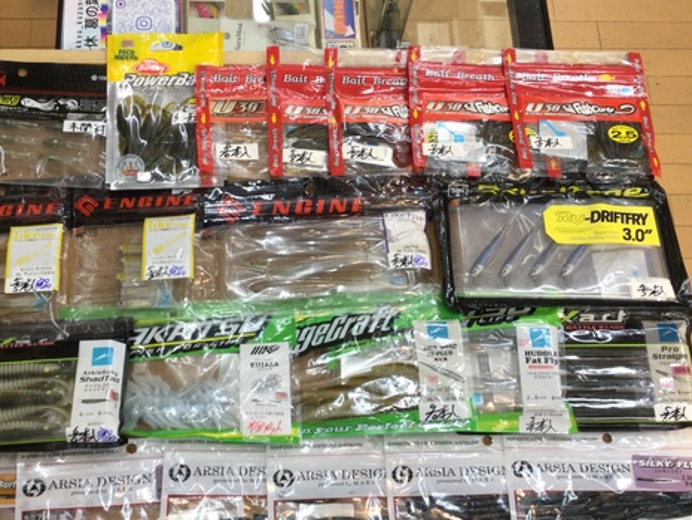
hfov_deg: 46.6
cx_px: 289
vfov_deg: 35.8
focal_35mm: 40
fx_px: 800
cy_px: 314
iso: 25
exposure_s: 1/40
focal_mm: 3.3
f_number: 2.4
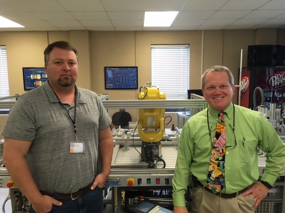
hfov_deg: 61.7
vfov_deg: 48.2
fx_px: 239
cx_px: 142
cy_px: 106
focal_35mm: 29
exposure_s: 1/30
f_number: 2.2
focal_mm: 4.15
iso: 64
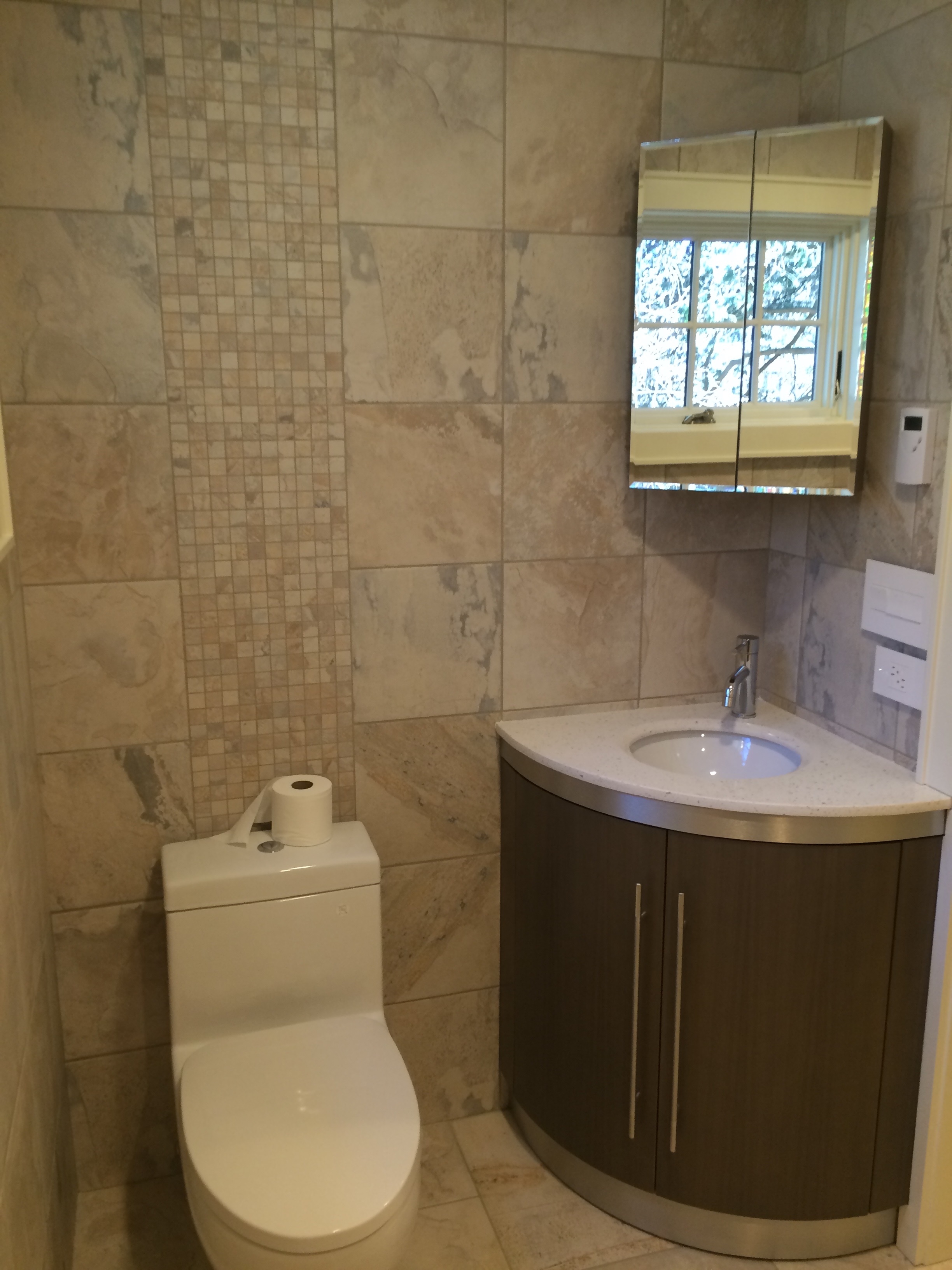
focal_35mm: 30
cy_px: 635
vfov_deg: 60.0
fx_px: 1100
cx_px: 476
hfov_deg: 46.8
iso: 80
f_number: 2.2
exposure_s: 1/30
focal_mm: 4.12
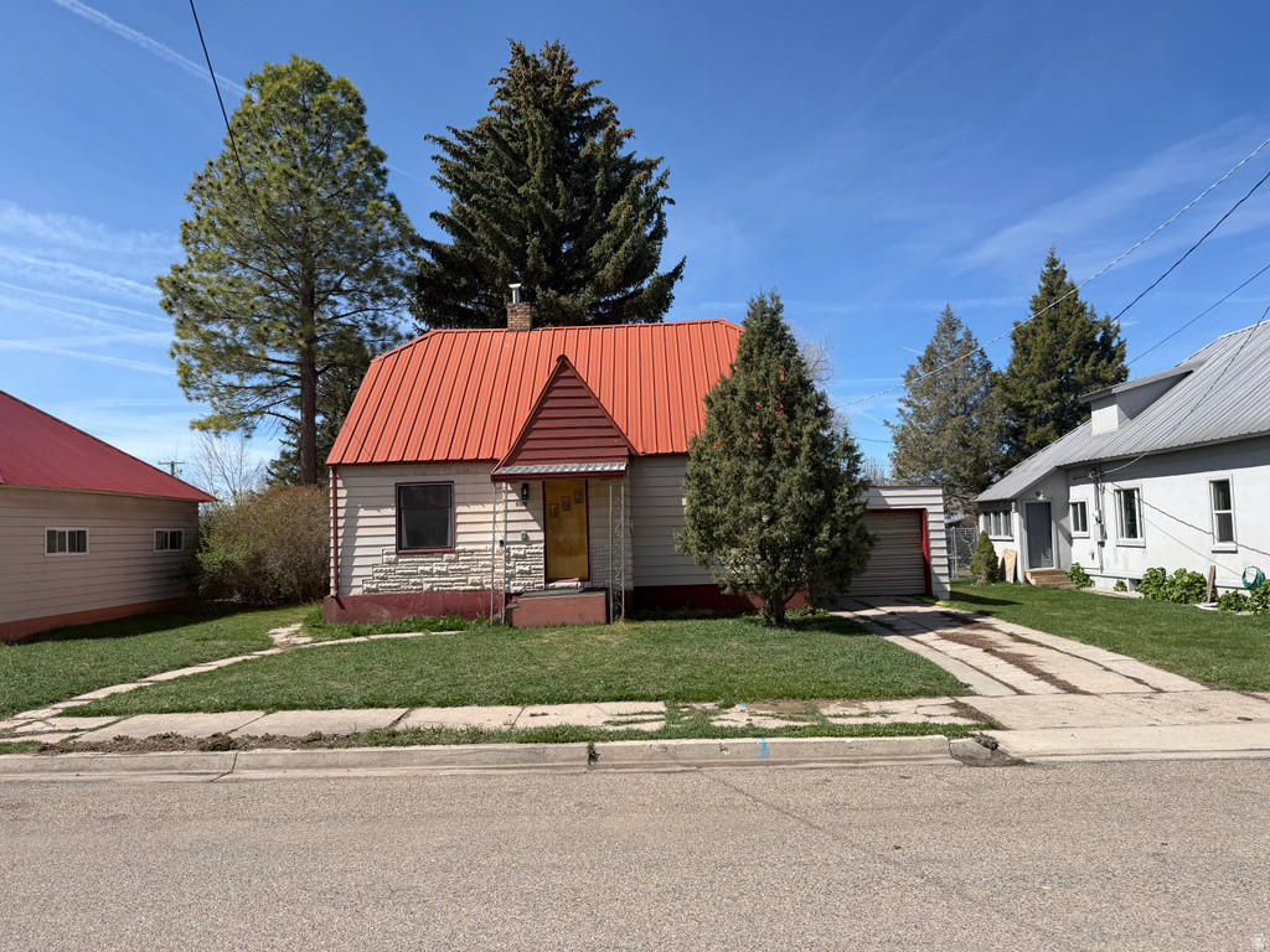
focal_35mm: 24
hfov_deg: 71.6
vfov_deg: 56.8
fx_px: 881
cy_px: 476
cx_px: 635
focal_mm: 6.76
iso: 80
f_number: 1.78
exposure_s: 1/3425
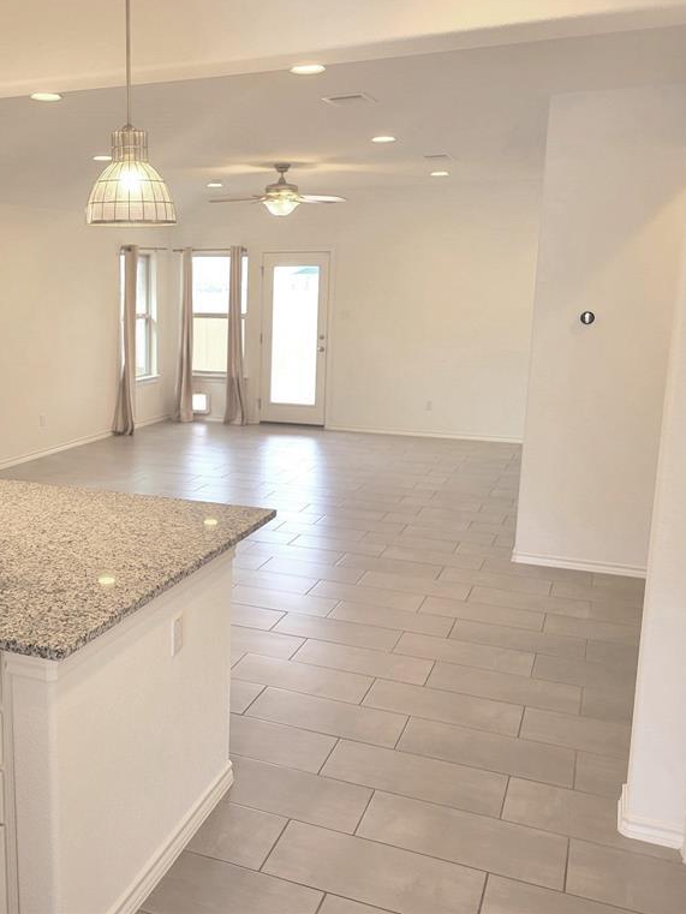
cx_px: 183
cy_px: 454
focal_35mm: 35
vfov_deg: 52.6
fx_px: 925
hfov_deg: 39.7
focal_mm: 5.4
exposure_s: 1/120
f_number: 1.8
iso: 125
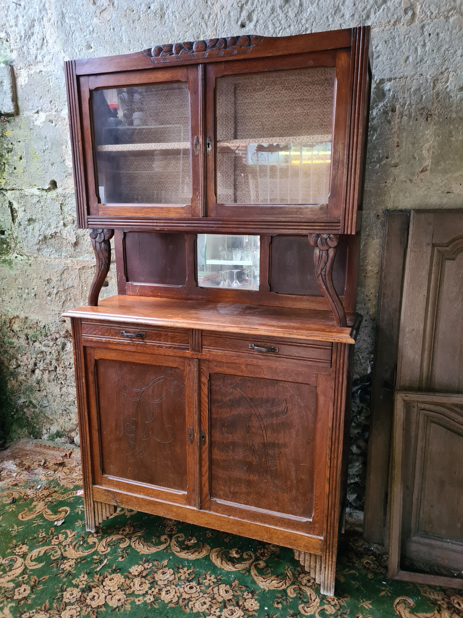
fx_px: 464
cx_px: 232
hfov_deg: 53.1
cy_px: 309
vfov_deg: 67.3
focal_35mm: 26
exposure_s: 1/33
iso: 640
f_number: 1.8
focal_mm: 5.4
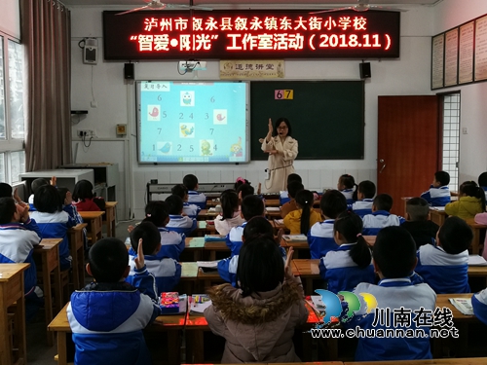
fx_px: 577
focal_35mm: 41
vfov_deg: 35.1
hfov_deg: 45.8
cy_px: 182
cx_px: 244
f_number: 1.8
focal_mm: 3.95
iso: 160
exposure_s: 1/33.3
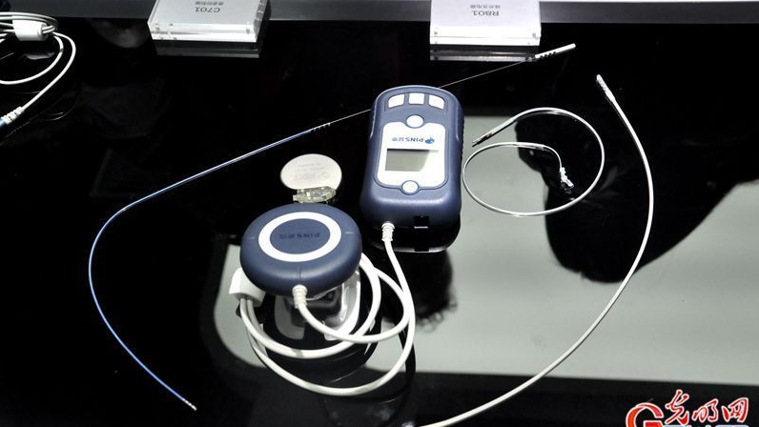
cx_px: 380
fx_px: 825
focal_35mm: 41
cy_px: 197
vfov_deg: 29.0
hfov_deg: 49.4
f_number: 4
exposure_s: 1/200
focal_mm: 26
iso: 2500
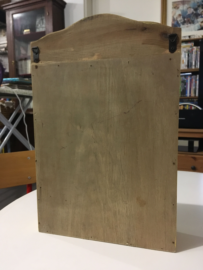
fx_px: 227
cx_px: 102
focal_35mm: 29
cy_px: 135
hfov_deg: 48.2
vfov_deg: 61.7
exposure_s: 1/17
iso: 250
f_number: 2.2
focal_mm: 4.15
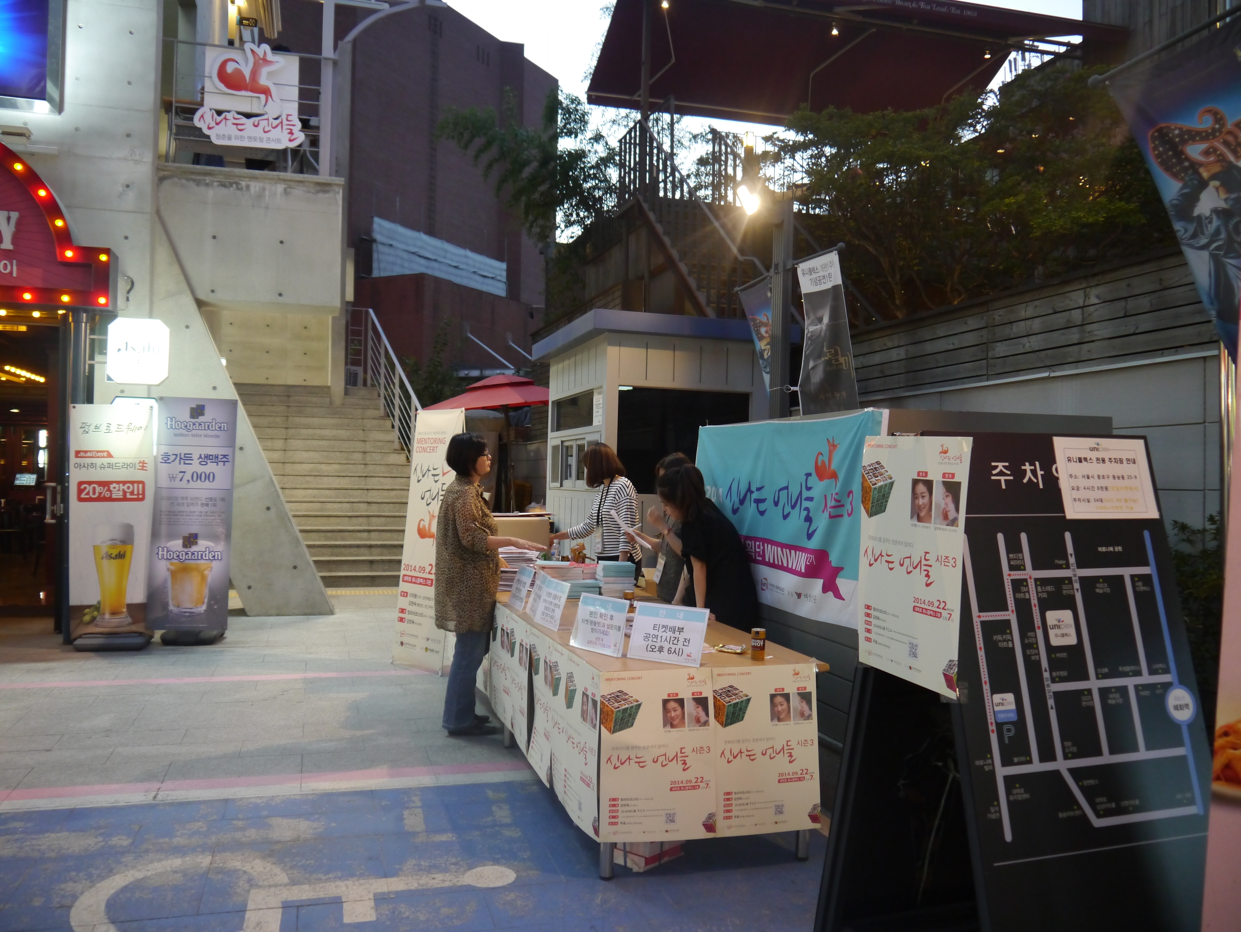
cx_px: 620
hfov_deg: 63.4
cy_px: 466
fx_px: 1004
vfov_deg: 49.8
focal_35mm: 28
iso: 800
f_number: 3.5
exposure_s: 1/25
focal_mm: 14
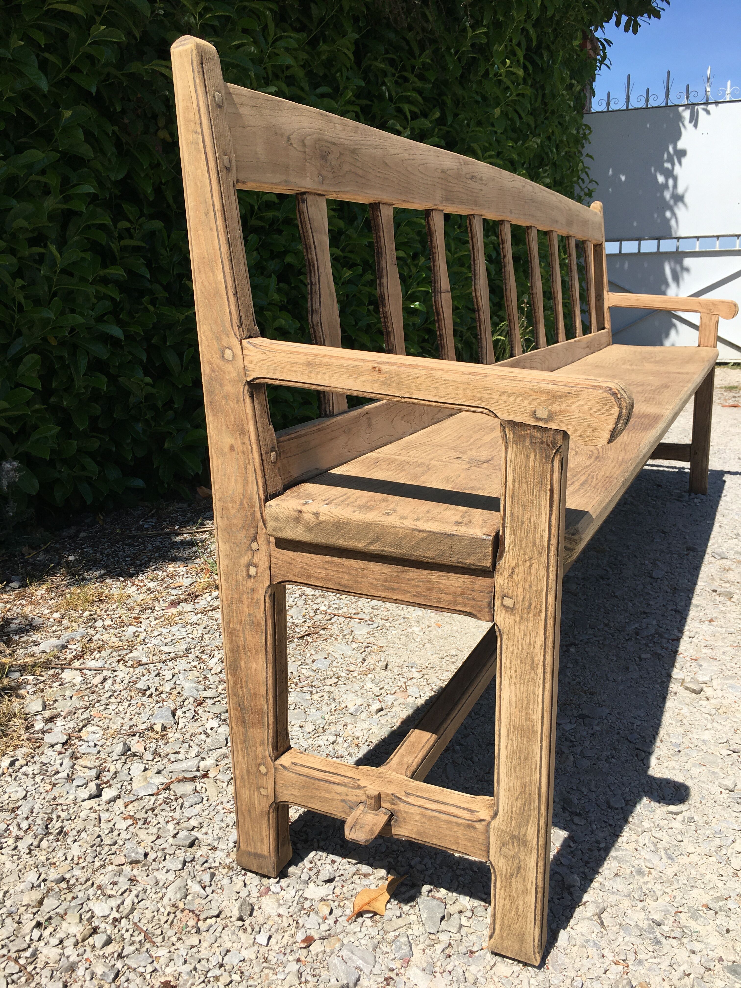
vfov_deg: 61.7
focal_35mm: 29
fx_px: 828
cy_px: 494
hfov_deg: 48.2
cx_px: 370
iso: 25
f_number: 2.2
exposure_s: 1/1425
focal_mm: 4.15
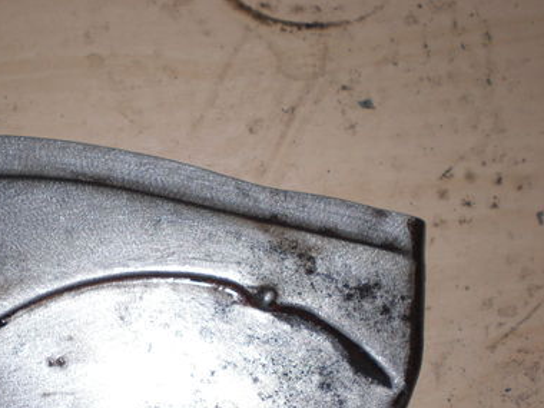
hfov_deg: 29.7
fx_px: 1006
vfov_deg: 22.7
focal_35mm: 64
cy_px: 308
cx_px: 122
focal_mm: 6.3
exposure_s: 1/60
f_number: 3.1
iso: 64
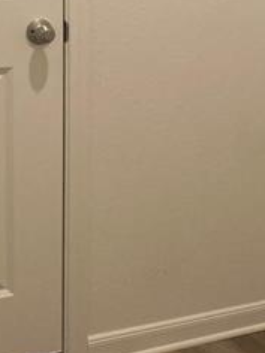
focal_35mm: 91
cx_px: 277
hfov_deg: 15.9
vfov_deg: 21.3
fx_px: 929
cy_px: 75
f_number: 1.8
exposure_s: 1/60
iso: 125
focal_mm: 3.99
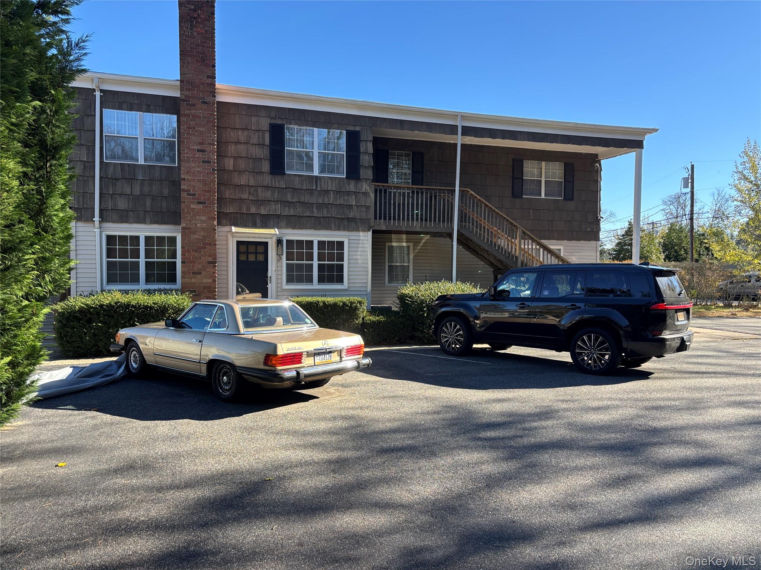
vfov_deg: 53.1
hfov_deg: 67.3
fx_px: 572
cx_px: 380
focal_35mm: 26
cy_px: 285
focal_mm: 5.96
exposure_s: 1/799
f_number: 1.6
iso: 50
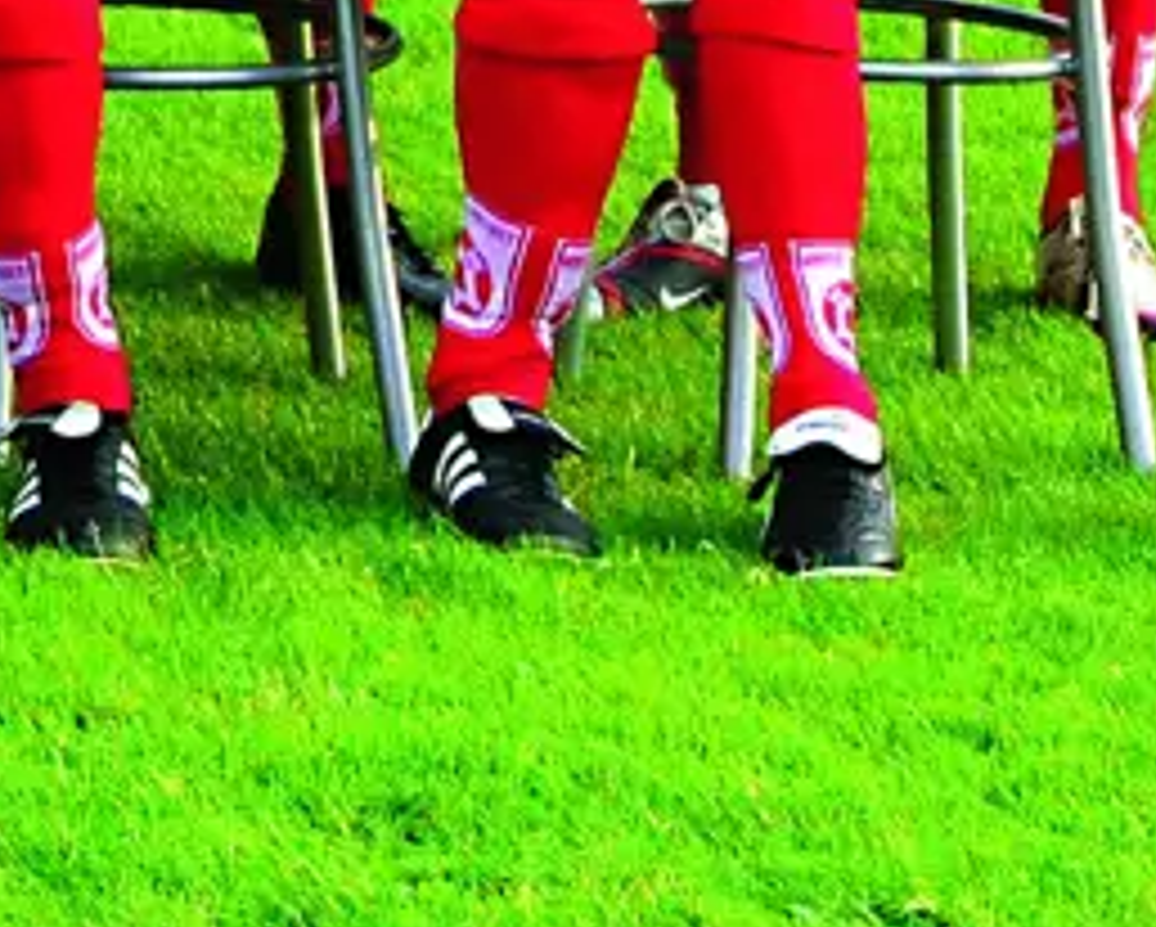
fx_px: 10453
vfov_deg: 4.9
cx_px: -2316
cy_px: -1724
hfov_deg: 5.9
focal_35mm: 305
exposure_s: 1/125
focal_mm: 31
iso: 400
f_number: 9
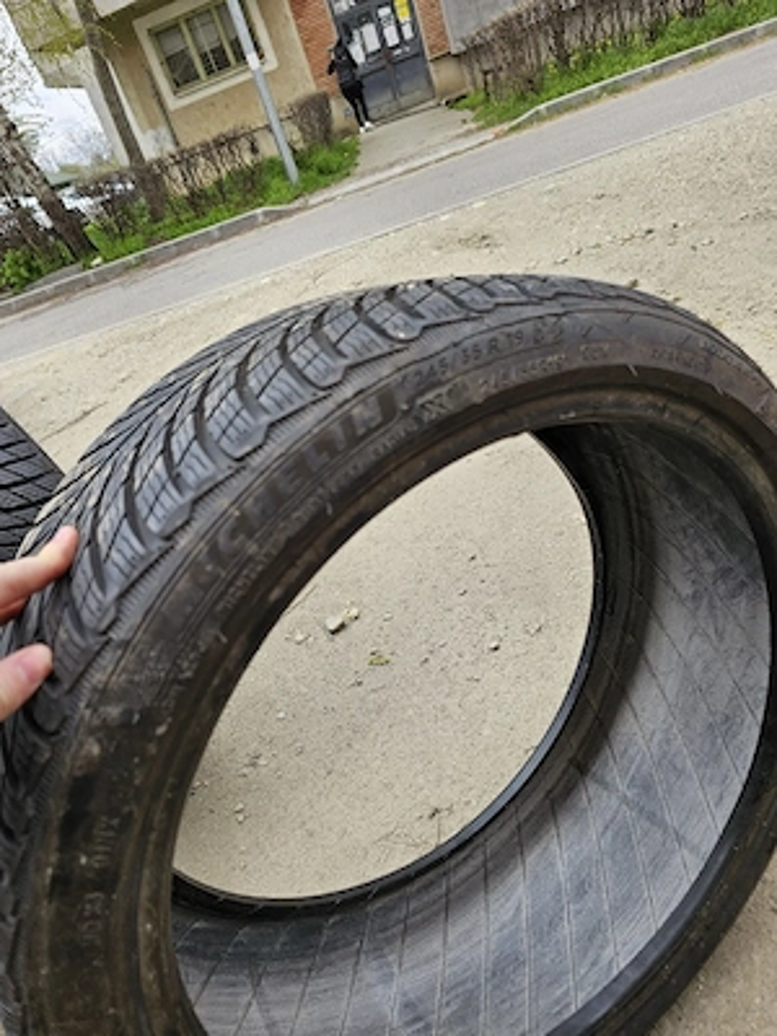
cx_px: 388
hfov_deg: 58.9
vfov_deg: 73.9
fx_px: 688
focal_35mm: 23
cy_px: 518
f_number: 1.7
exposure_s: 1/149
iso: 10
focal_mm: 6.3
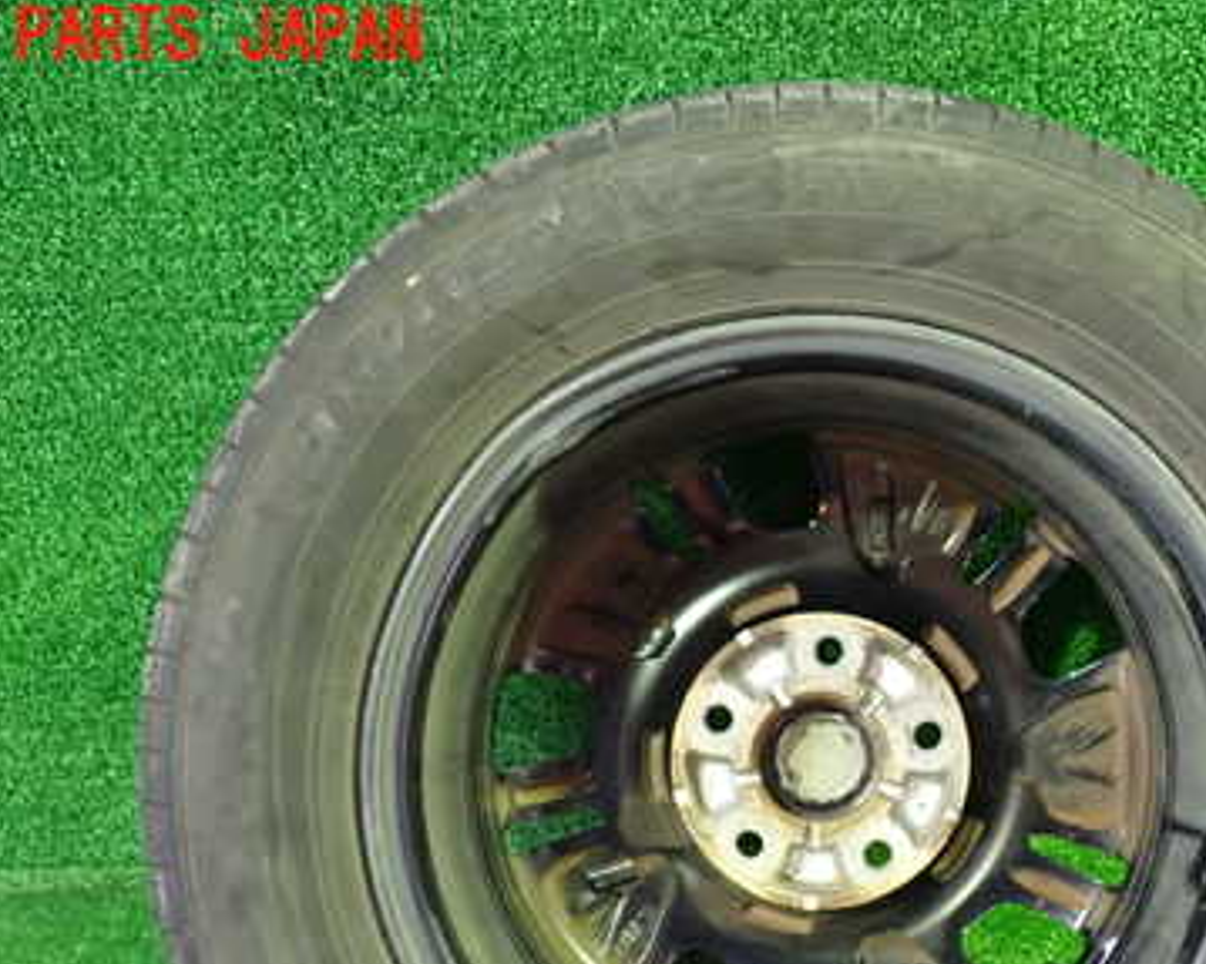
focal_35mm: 49
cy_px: 752
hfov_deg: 37.6
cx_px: 820
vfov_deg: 30.2
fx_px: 1748
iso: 800
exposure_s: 1/20
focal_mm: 5.4
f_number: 2.3
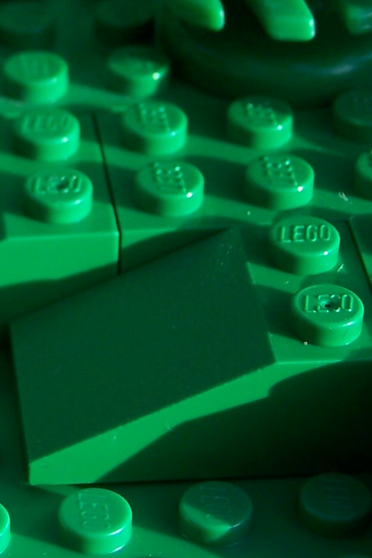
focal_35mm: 168
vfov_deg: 12.1
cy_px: 45
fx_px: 2604
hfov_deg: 7.9
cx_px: -270
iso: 80
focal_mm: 9.8
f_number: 3.1
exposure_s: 1/400
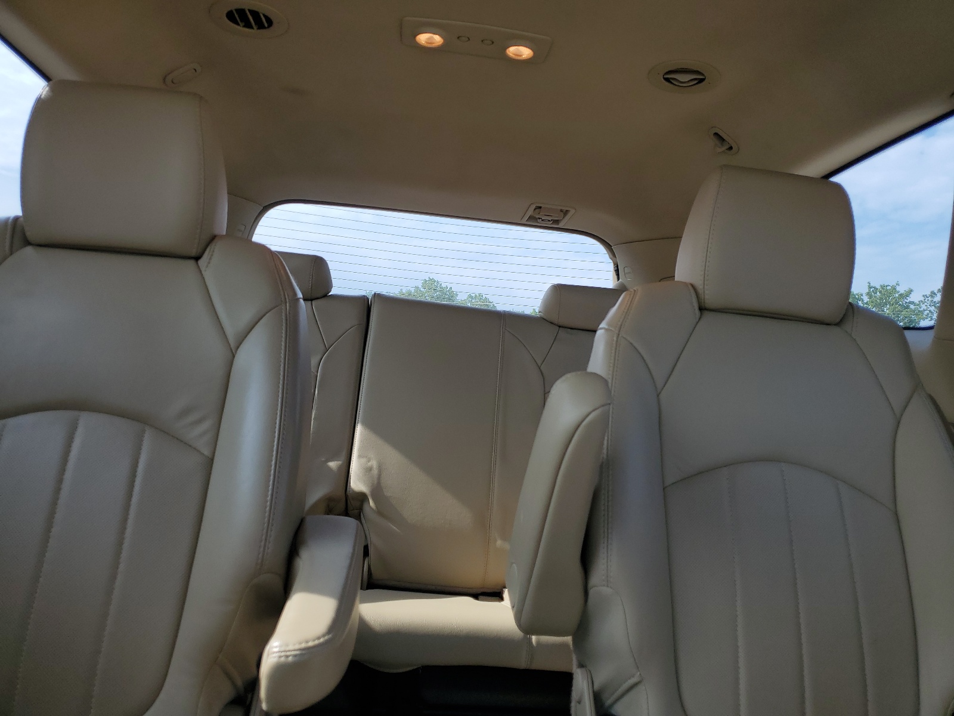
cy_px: 358
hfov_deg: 67.3
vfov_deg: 53.1
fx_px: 717
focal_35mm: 26
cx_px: 477
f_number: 1.5
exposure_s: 1/345
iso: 50
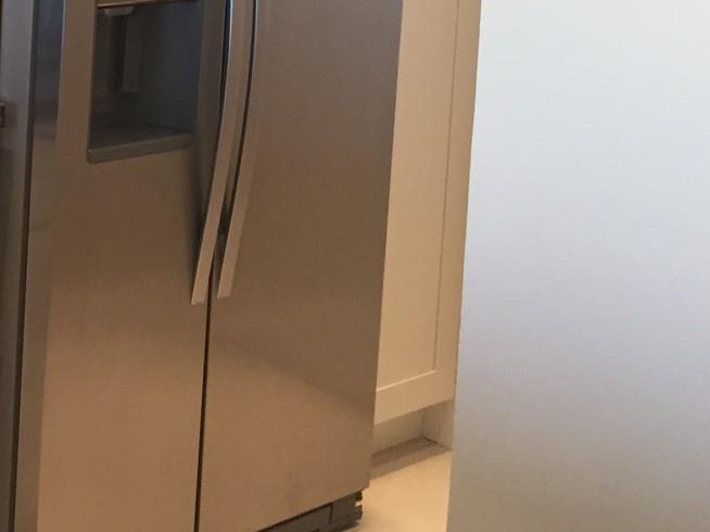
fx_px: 1456
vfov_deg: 19.5
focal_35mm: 71
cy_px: -102
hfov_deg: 24.7
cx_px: -148
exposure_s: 1/30
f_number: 2.2
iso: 50
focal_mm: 4.15
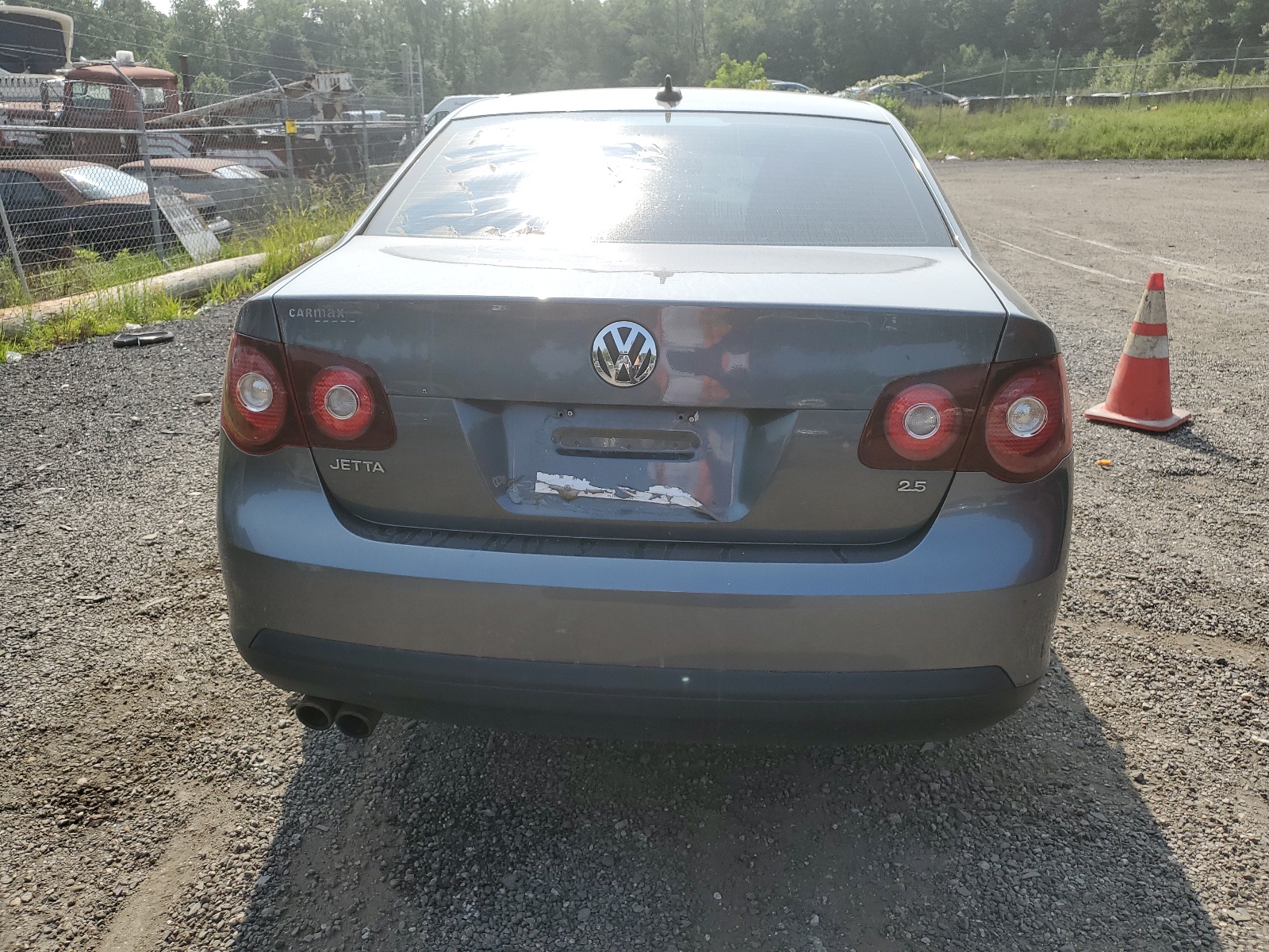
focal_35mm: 26
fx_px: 953
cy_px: 476
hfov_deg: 67.3
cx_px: 634
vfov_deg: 53.1
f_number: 1.5
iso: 50
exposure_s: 1/2500
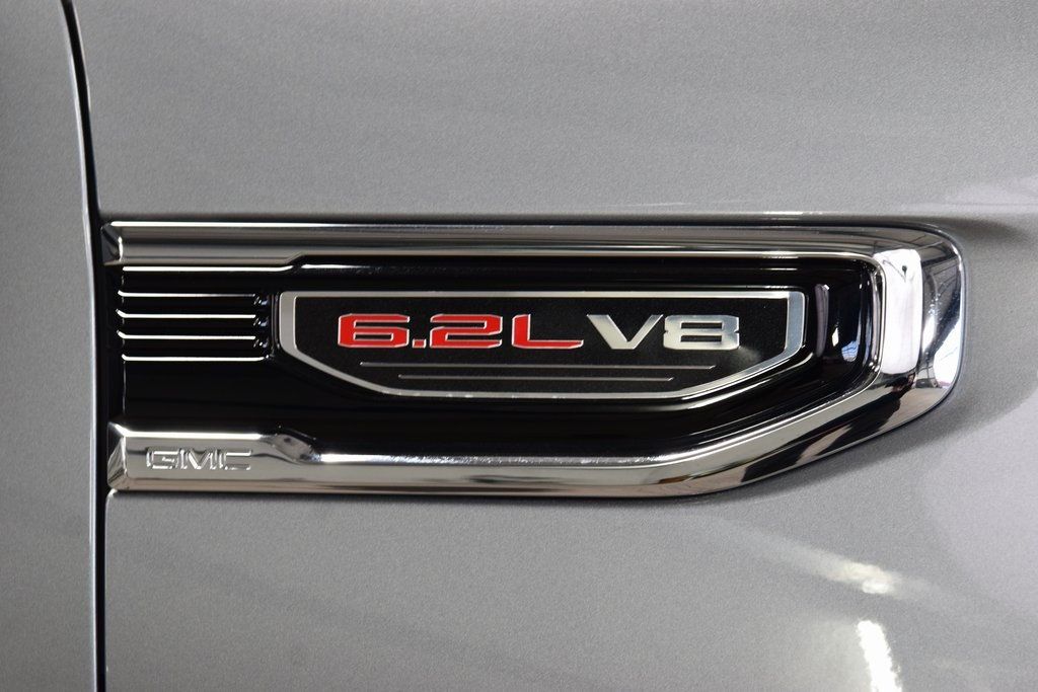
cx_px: 519
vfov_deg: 13.0
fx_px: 3028
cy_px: 346
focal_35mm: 105
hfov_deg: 19.5
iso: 1000
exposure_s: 1/30
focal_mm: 70
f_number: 7.1
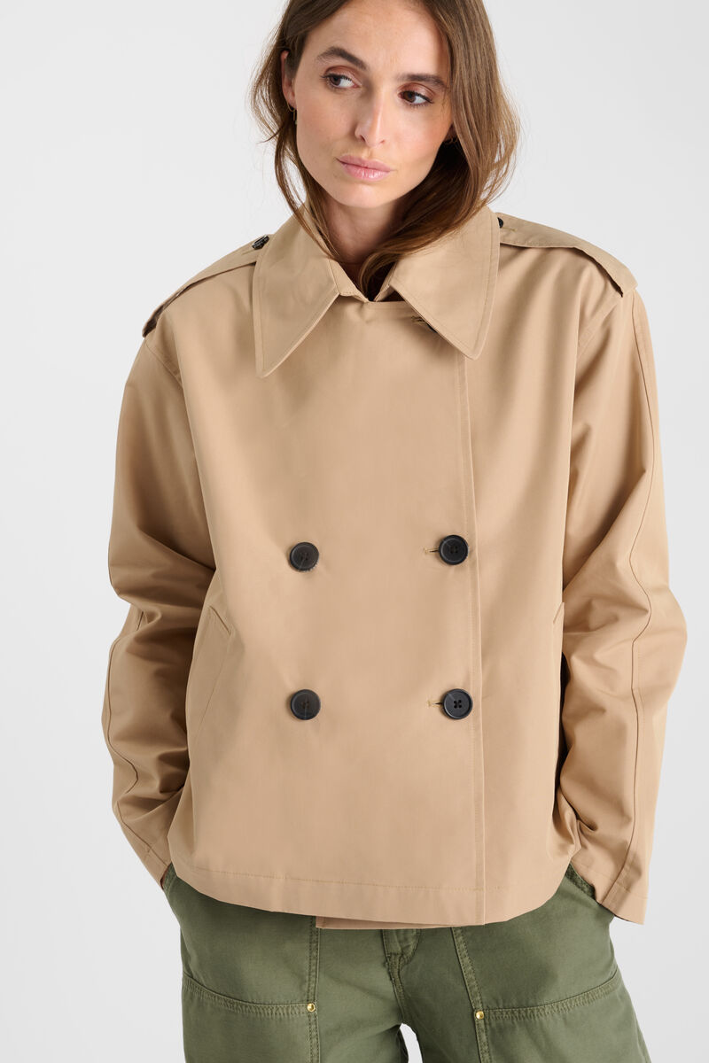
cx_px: 354
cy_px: 532
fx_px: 1477
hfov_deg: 27.0
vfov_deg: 39.6
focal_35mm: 50
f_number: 9
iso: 100
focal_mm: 50
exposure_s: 1/160
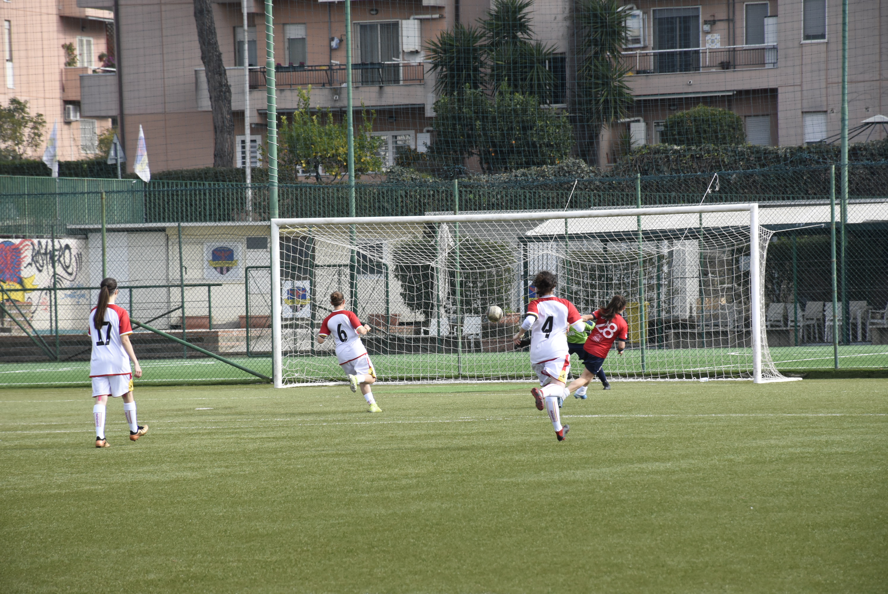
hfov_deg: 9.8
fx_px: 5184
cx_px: 444
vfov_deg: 6.6
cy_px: 297
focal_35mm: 210
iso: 800
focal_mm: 140
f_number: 8
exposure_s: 1/1000
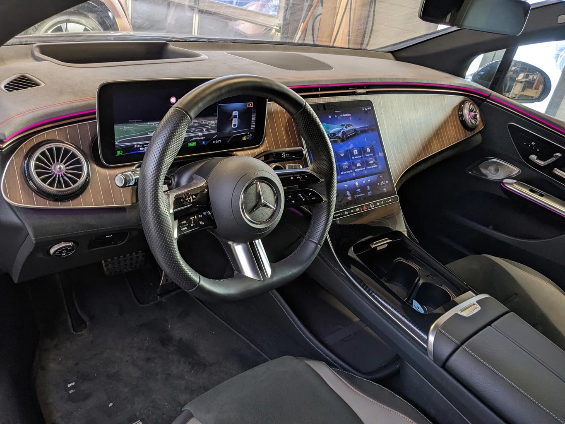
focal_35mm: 27
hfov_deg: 65.3
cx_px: 282
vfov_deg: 51.4
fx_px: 441
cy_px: 212
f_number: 1.73
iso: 119
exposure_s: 1/25
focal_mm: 4.38
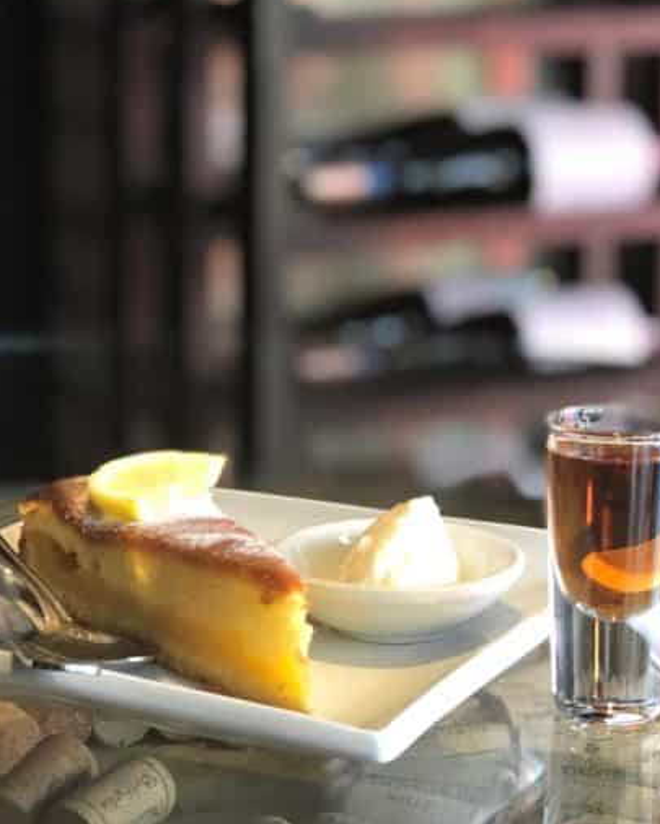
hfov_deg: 17.4
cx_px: 456
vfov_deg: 21.7
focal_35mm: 88
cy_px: 363
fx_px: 2148
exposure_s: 1/33
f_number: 2.8
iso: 320
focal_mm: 6.6
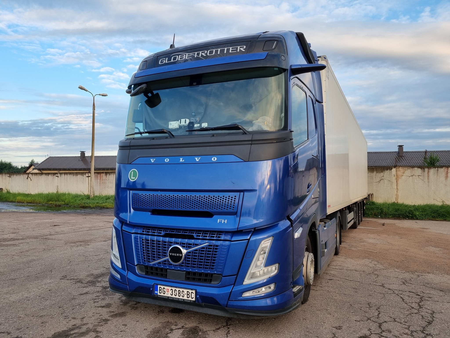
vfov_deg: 53.1
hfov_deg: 67.3
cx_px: 225
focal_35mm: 26
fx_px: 338
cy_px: 169
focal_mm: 5.4
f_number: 1.8
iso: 50
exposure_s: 1/407
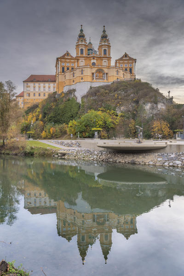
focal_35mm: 30
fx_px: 230
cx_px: 92
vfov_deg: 61.9
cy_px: 138
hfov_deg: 43.7
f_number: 11
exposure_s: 1/80
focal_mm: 30
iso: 100
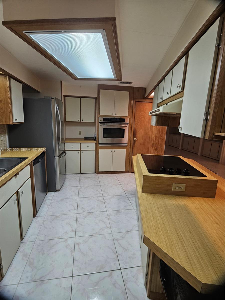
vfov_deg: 73.9
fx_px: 199
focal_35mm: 23
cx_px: 112
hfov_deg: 58.9
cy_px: 150
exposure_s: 1/120
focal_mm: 5.4
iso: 160
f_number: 1.8
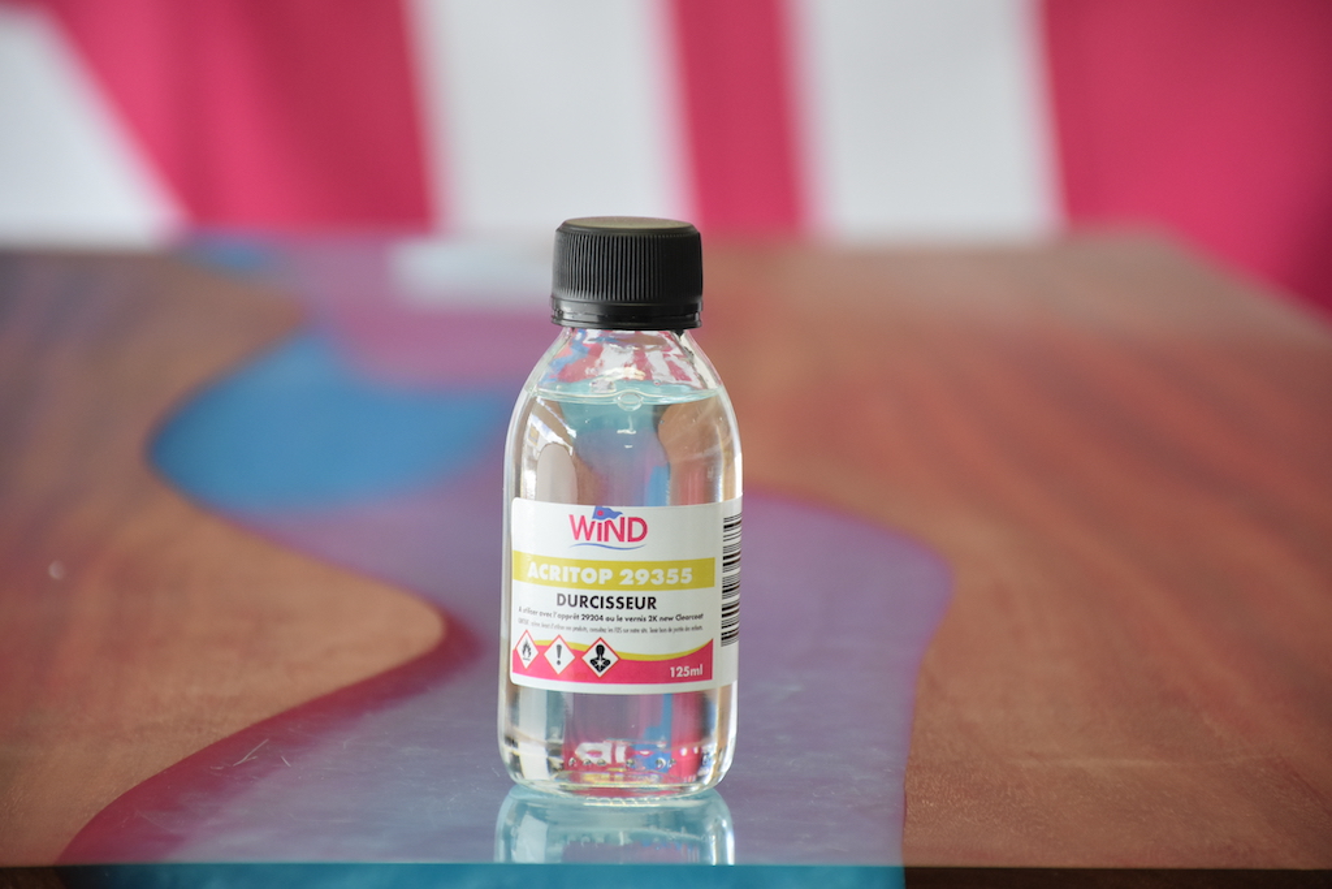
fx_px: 7771
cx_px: 666
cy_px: 444
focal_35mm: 210
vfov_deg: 6.5
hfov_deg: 9.8
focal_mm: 140
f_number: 5.6
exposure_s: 1/160
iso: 800
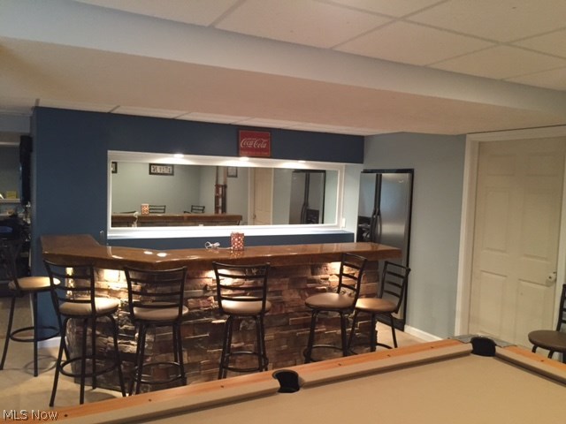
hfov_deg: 61.7
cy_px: 212
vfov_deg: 48.2
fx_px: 474
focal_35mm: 29
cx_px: 283
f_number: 2.2
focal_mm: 4.15
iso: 250
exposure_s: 1/20
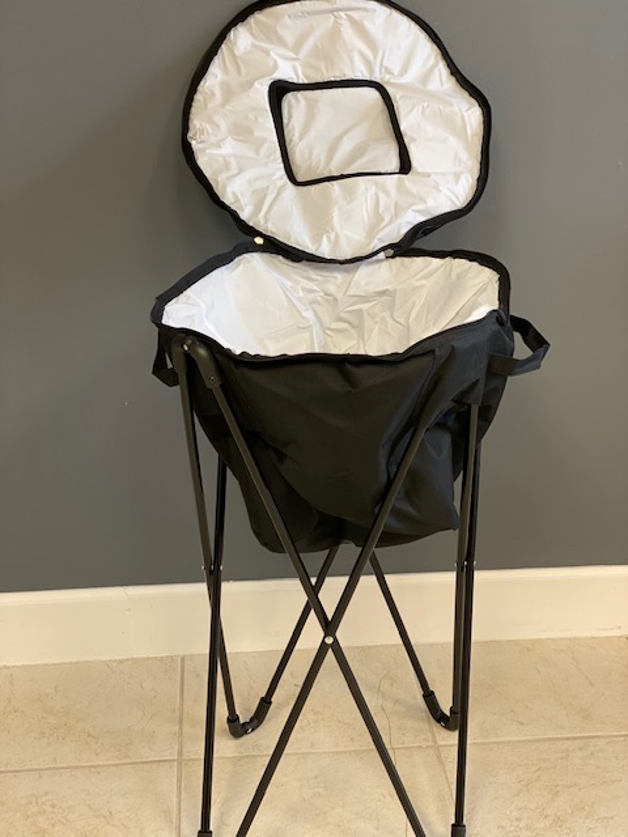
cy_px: 418
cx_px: 314
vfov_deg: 36.8
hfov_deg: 28.0
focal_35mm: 52
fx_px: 1258
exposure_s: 1/40
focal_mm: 6
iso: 125
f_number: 2
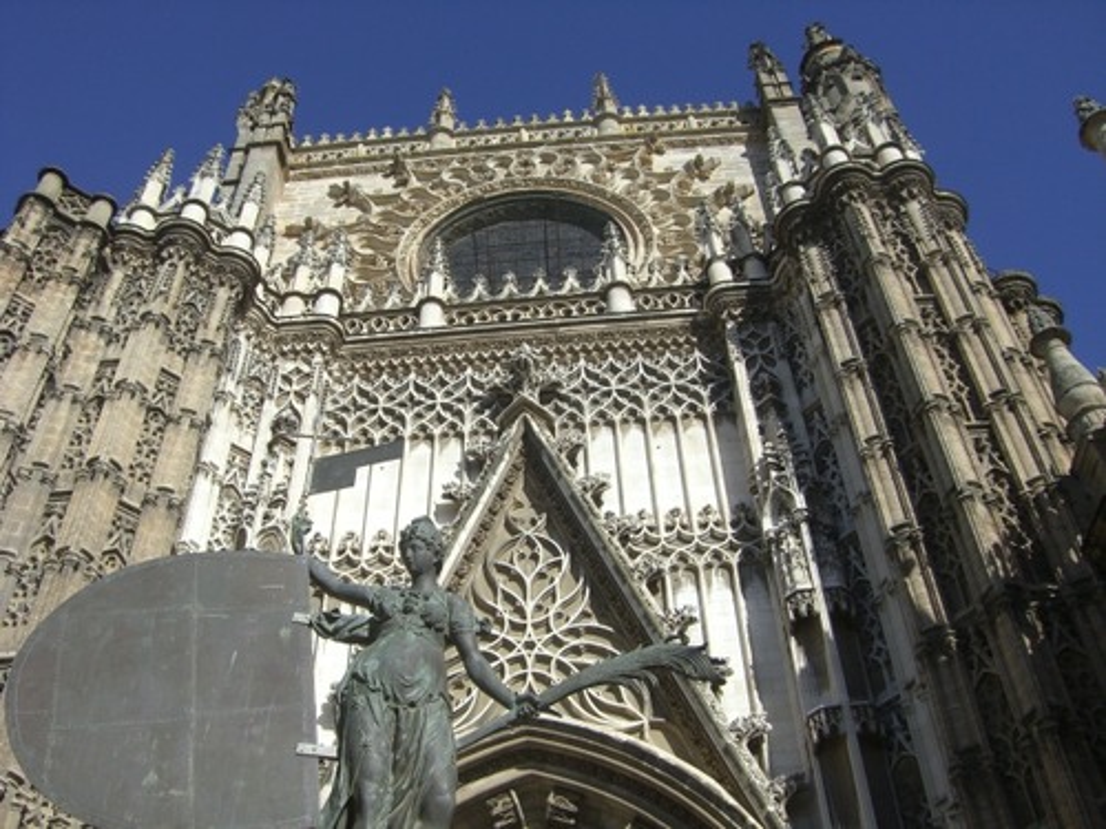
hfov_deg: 49.0
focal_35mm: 38
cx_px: 553
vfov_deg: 37.7
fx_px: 1214
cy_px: 414
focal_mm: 6.2
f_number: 4.3
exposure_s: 1/800
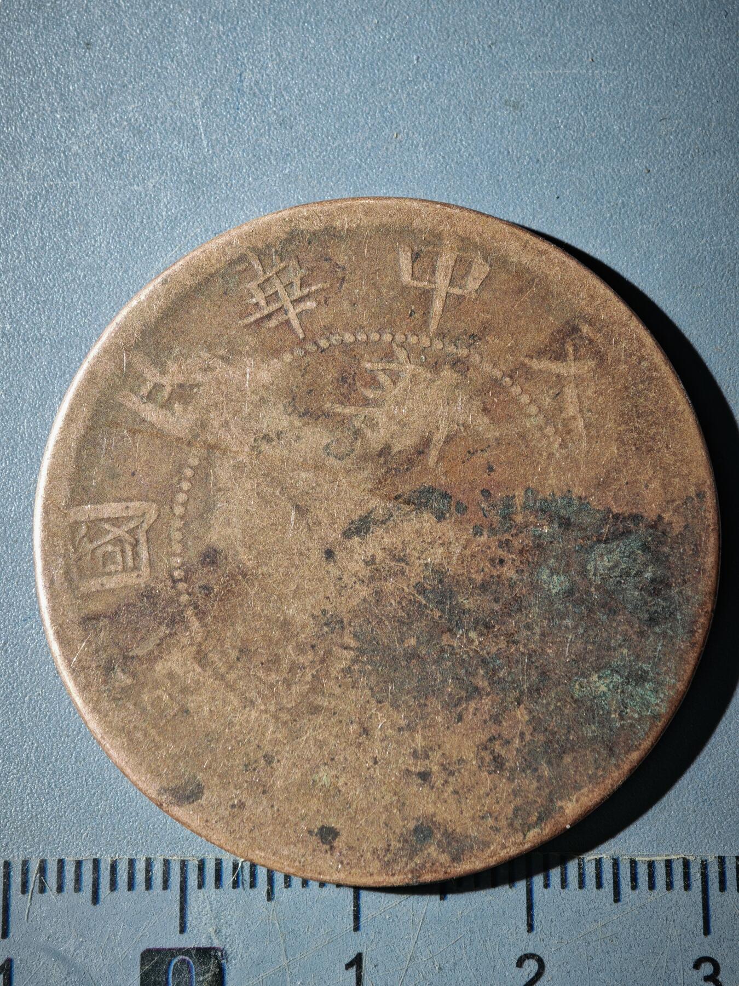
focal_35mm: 67
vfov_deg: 29.0
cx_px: 370
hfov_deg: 21.9
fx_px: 1907
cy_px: 493
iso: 160
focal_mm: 9
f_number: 2
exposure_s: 1/100
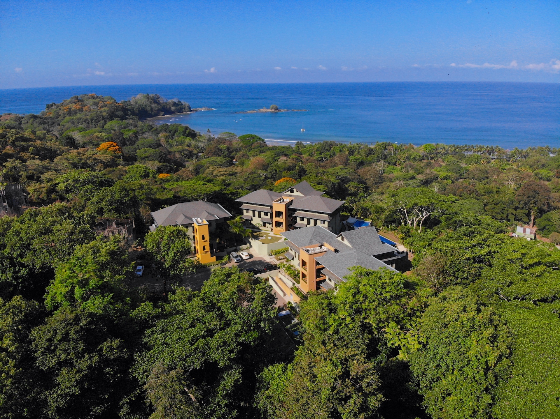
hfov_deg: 71.6
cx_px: 280
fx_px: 388
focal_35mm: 24
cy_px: 210
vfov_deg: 56.8
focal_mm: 4.5
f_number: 2.8
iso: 100
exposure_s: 1/1983
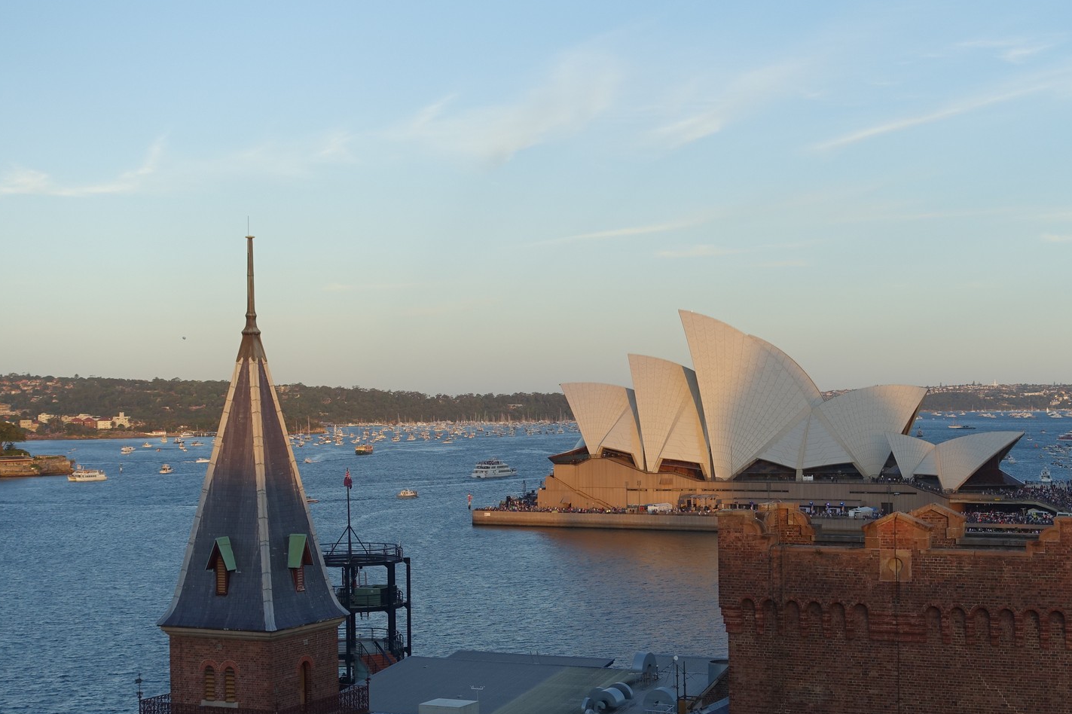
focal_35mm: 62
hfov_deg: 32.3
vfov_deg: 21.9
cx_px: 609
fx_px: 1846
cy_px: 434
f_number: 4
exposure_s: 1/320
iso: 125
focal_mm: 17.9
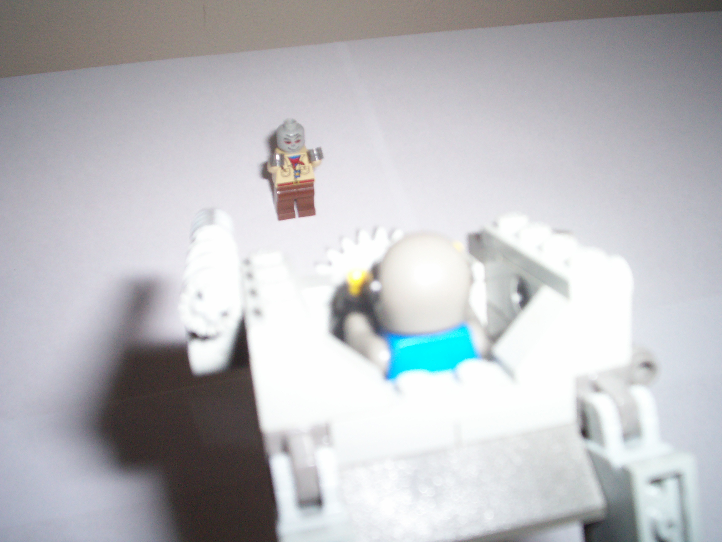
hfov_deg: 51.4
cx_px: 361
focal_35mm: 36
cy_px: 271
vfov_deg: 39.7
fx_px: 751
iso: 140
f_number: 4.5
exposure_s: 1/64
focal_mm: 5.9
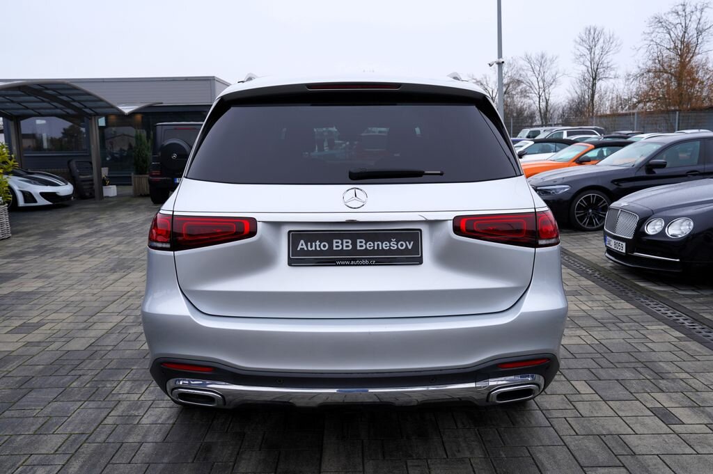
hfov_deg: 62.0
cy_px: 237
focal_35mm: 30
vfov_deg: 43.5
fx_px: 594
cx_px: 356
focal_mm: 30
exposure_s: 1/125
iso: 100
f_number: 6.3
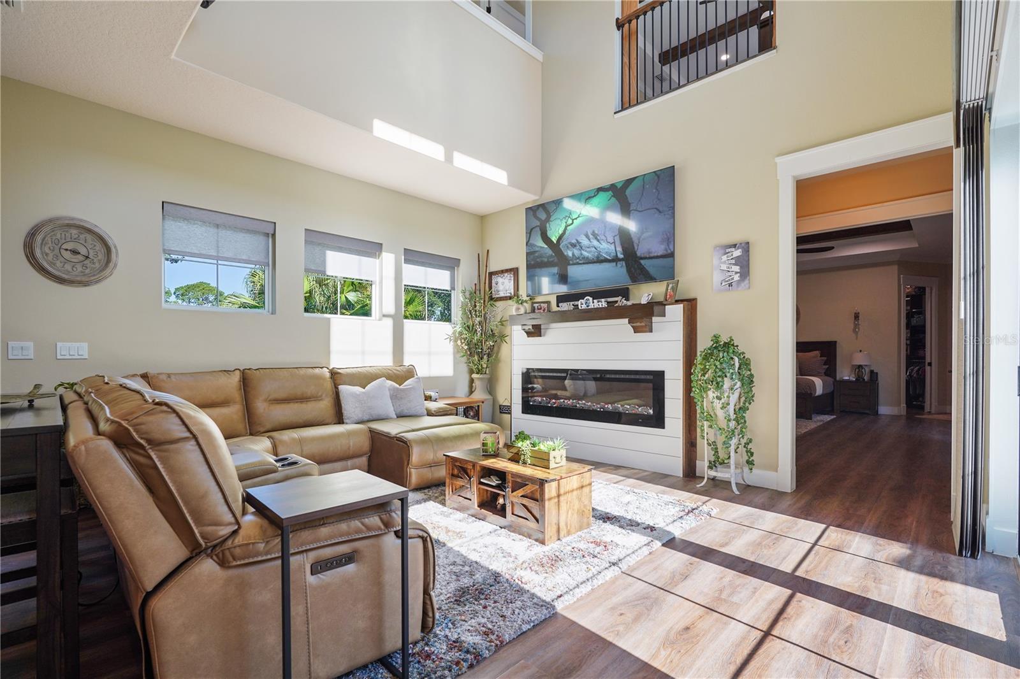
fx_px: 453
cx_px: 510
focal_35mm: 16
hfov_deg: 96.7
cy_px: 340
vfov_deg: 73.7
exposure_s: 1/25
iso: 200
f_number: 6.3
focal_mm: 16
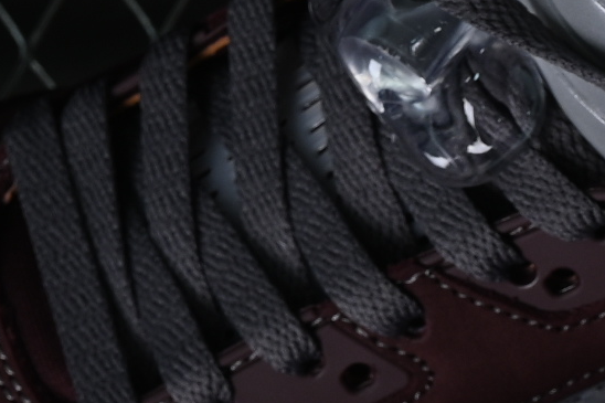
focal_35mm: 366
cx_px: 577
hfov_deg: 5.6
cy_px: 489
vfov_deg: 3.7
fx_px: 6149
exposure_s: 1/80
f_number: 8
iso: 160
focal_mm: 48
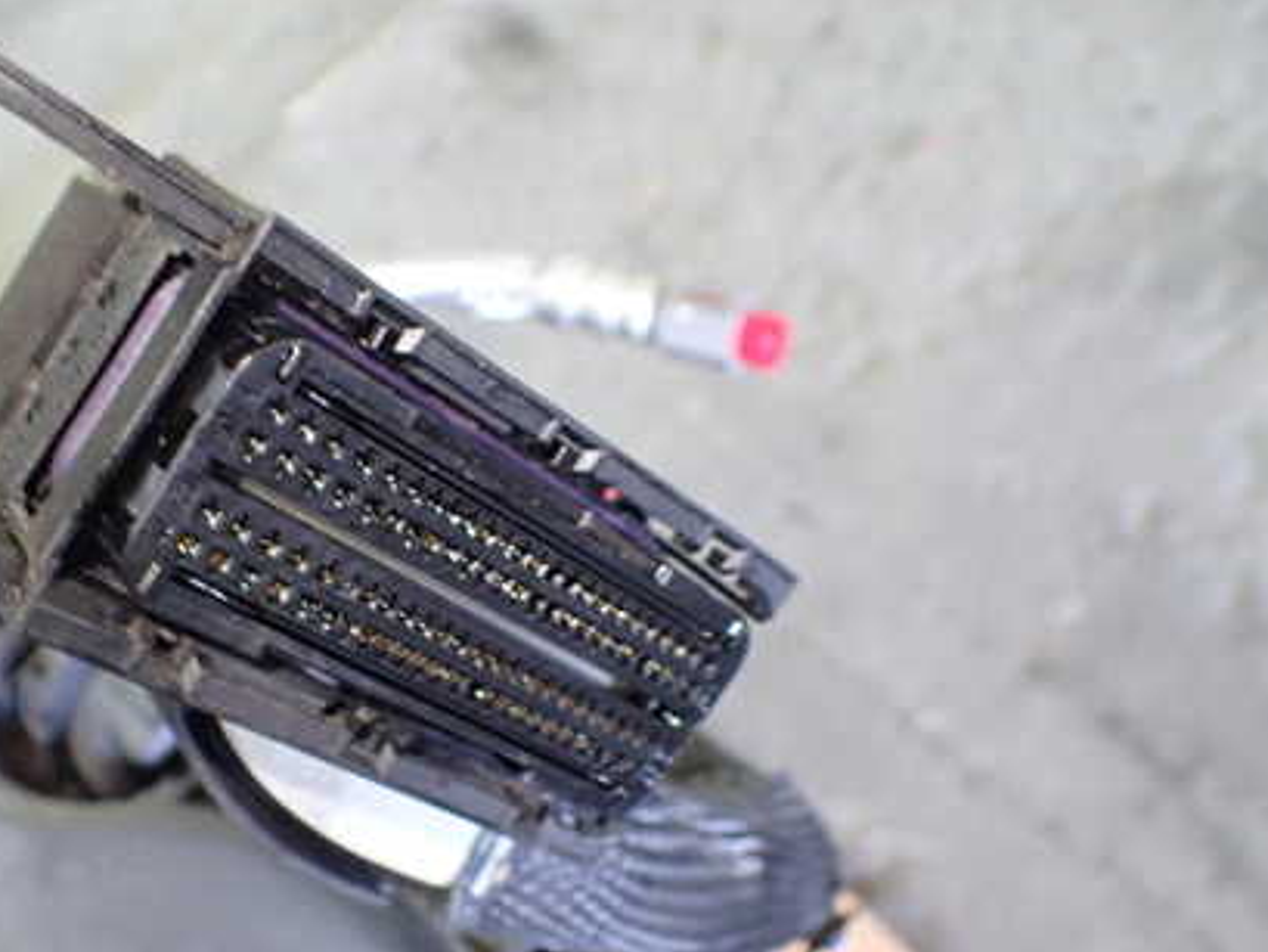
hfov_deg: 42.6
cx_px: 462
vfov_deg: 32.8
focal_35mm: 44
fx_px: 1612
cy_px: 586
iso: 800
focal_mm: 5.4
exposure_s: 1/30
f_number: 2.3
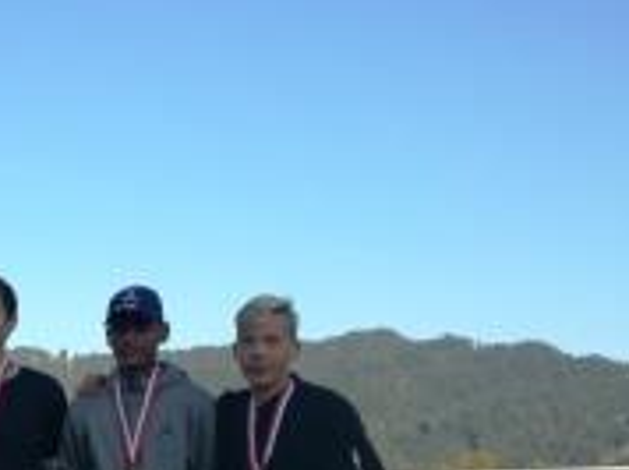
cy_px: 519
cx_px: -35
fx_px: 1234
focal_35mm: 68
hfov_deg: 26.7
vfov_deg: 20.5
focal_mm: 3.79
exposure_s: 1/442
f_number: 2
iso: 50
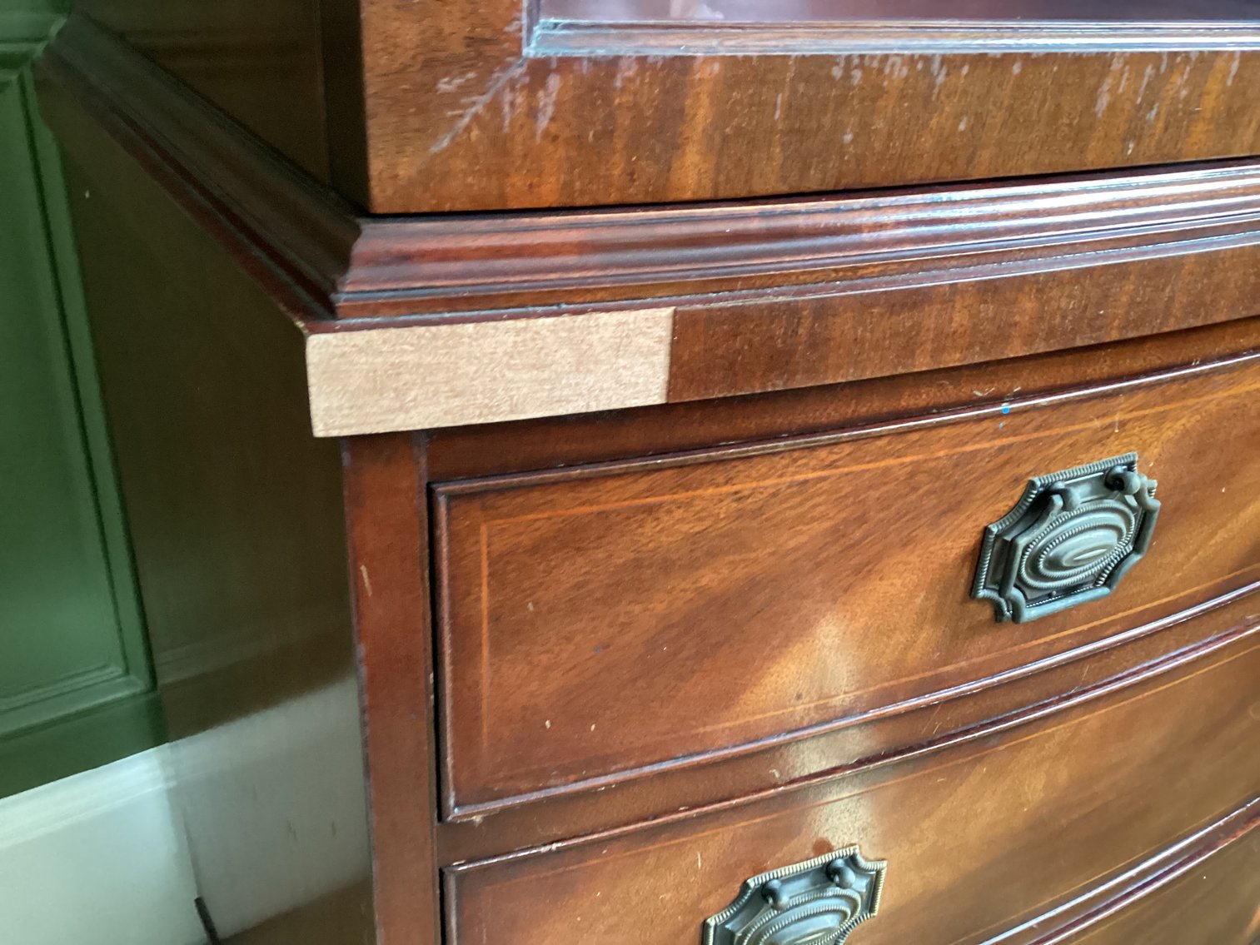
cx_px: 630
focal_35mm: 31
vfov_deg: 45.4
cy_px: 472
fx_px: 1128
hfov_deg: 58.3
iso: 400
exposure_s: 1/30
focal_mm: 3.3
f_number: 2.4
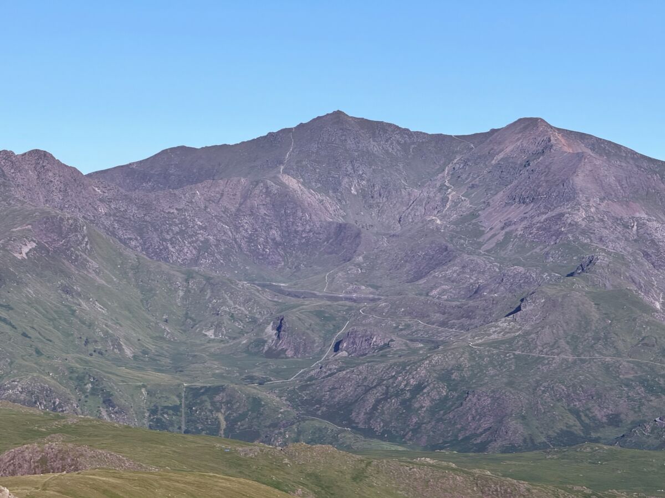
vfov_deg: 12.3
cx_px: 332
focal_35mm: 120
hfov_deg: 16.4
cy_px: 249
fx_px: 2305
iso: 50
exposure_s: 1/1773
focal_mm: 15.66
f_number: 2.8
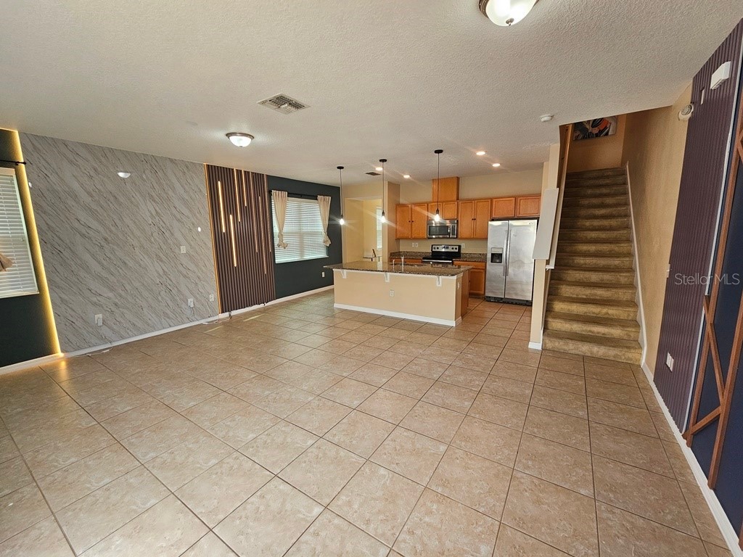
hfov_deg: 106.2
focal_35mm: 13
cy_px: 278
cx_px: 372
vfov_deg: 89.9
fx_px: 279
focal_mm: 2.2
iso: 64
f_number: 2.2
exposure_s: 1/60
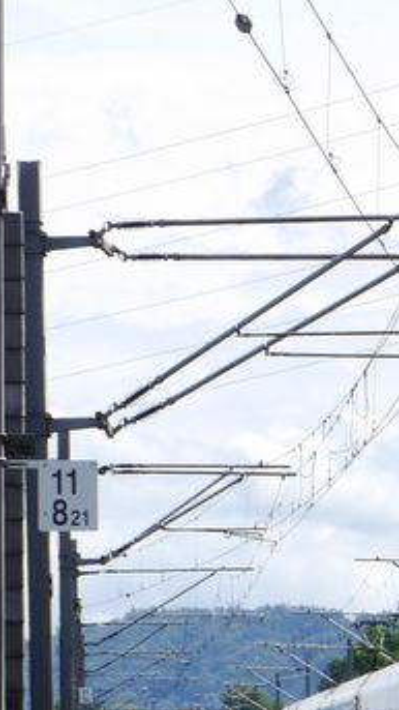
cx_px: 939
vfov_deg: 8.7
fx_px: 4663
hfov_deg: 4.8
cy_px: 510
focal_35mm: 248
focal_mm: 39
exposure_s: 1/250
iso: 160
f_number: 9
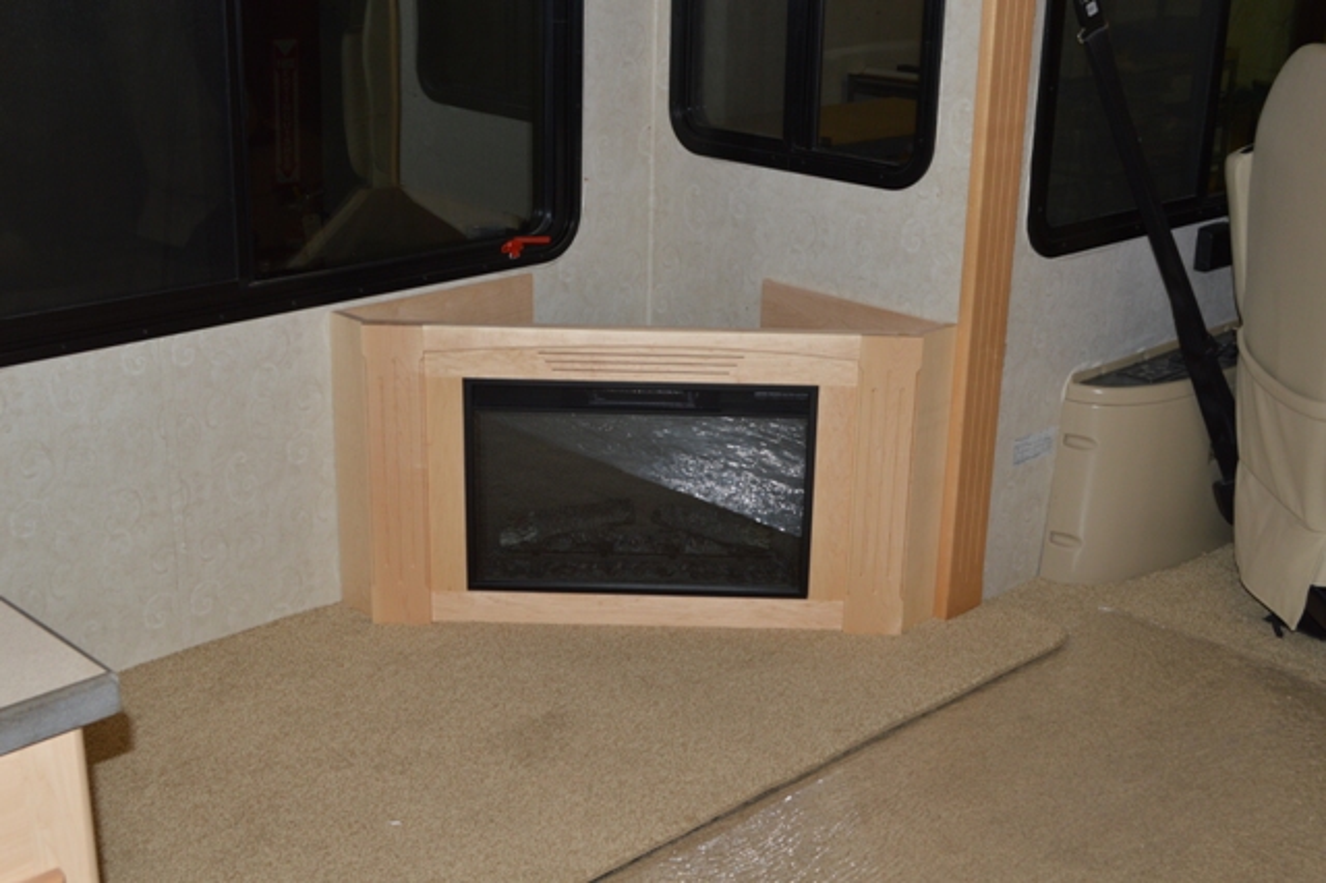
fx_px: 1657
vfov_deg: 29.8
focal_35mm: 45
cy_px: 442
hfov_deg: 43.6
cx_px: 663
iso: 400
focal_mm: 30
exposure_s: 1/60
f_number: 8
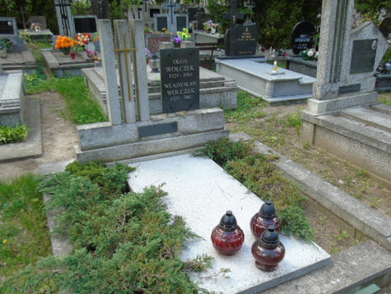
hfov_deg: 59.9
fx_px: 339
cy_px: 173
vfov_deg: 46.6
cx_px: 212
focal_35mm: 30
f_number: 3.4
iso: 80
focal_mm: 4.4
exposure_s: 1/125
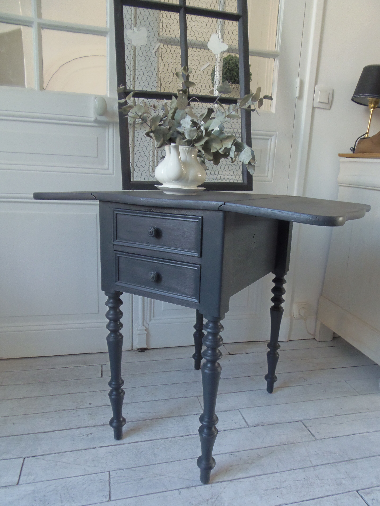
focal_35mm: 24
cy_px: 253
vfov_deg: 71.6
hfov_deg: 56.8
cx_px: 190
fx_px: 351
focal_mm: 4.3
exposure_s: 1/30
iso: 125
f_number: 2.9
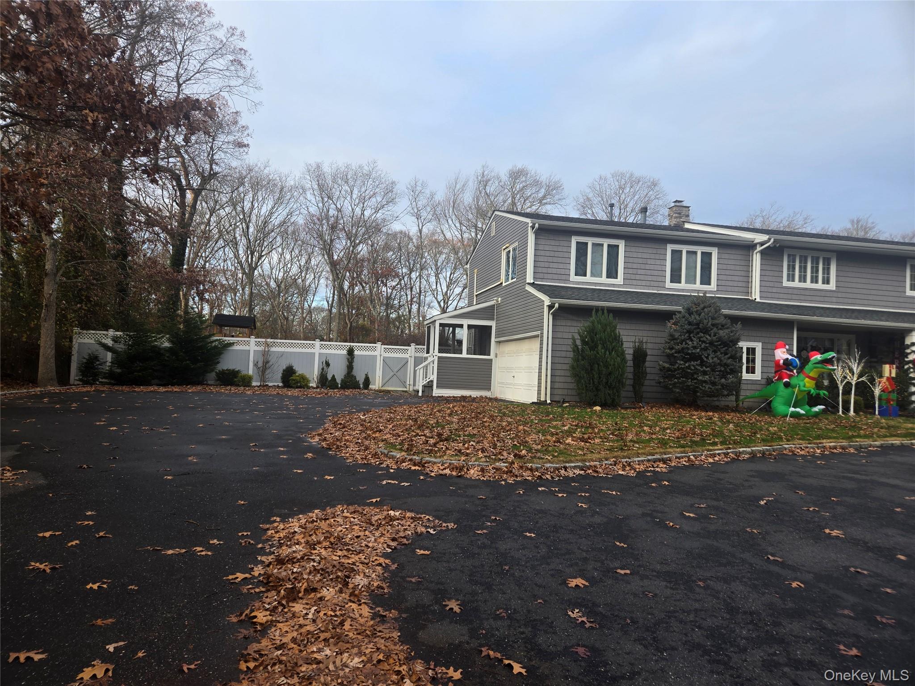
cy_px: 343
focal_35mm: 23
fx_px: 608
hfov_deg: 73.9
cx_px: 458
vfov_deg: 58.9
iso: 25
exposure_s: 1/368
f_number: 1.8
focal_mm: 5.4
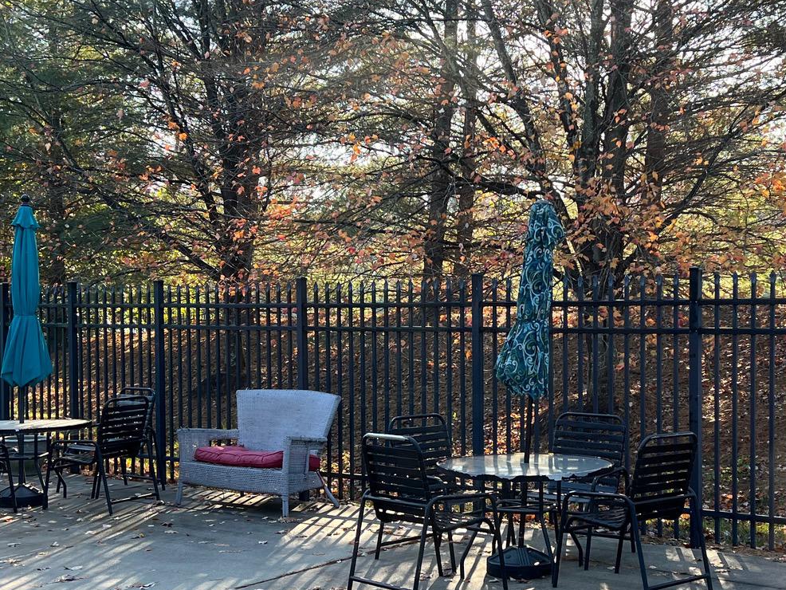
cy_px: 352
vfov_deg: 27.0
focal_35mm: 54
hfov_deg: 35.4
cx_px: 485
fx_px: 1226
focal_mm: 5.7
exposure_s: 1/158
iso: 40
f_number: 1.5
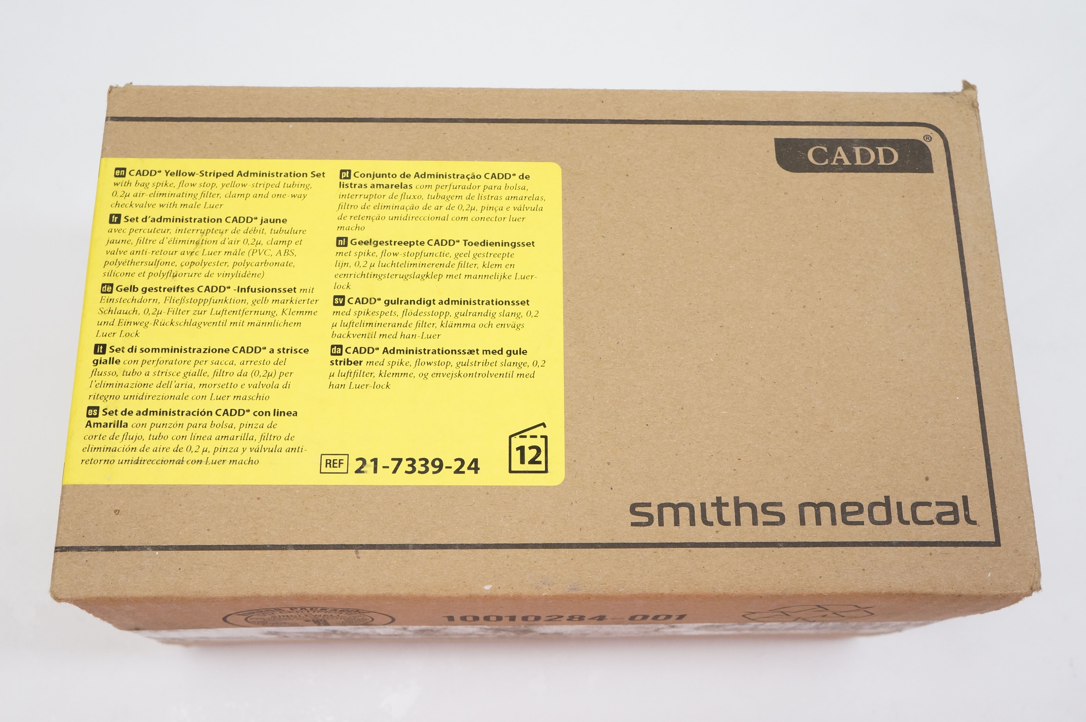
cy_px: 361
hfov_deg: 53.2
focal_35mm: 36
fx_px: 1085
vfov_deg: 36.8
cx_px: 543
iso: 800
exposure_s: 1/100
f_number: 7.1
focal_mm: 24
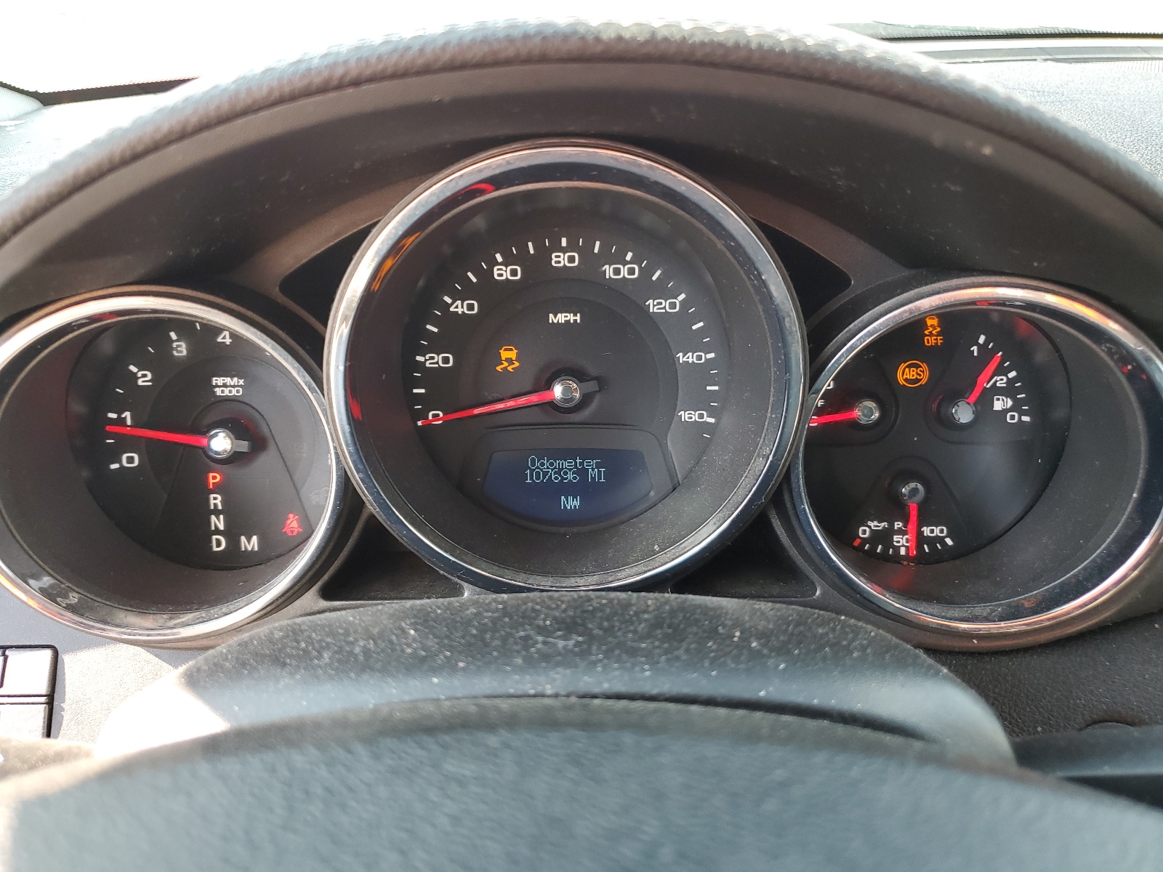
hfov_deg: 67.3
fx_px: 874
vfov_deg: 53.1
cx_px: 582
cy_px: 436
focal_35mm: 26
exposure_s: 1/120
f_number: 1.5
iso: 57
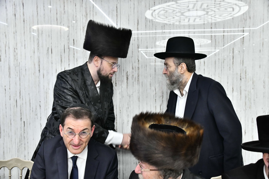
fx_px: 269
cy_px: 90
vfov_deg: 36.9
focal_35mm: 36
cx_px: 134
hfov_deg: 53.1
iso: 3200
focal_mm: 36
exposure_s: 1/100
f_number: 5.6
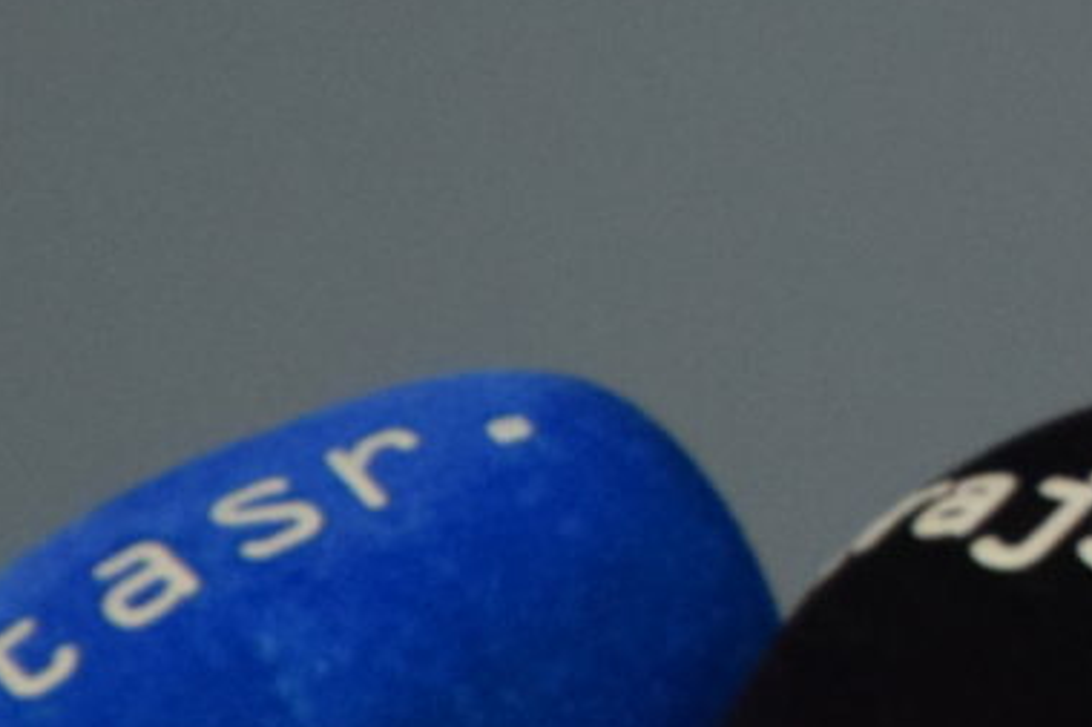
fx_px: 32210
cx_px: 3150
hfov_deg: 1.9
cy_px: -576
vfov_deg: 1.3
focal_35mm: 1062
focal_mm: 105
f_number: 6.3
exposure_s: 1/50
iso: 1000
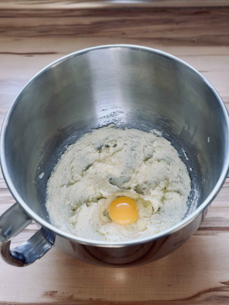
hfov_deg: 30.3
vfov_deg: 39.7
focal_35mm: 48
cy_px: 152
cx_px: 114
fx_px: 423
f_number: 1.78
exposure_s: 1/71
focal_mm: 6.86
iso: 125
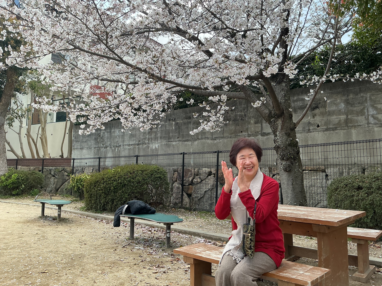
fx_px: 320
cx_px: 191
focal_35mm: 29
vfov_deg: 48.2
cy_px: 143
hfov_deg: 61.7
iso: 25
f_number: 1.8
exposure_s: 1/340
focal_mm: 3
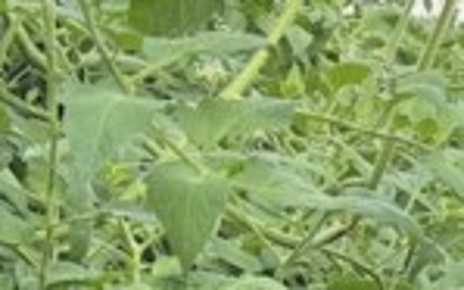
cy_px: 443
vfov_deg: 6.3
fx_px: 2591
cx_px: 803
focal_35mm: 205
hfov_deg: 9.8
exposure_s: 1/587
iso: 100
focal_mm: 6.76
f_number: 1.78
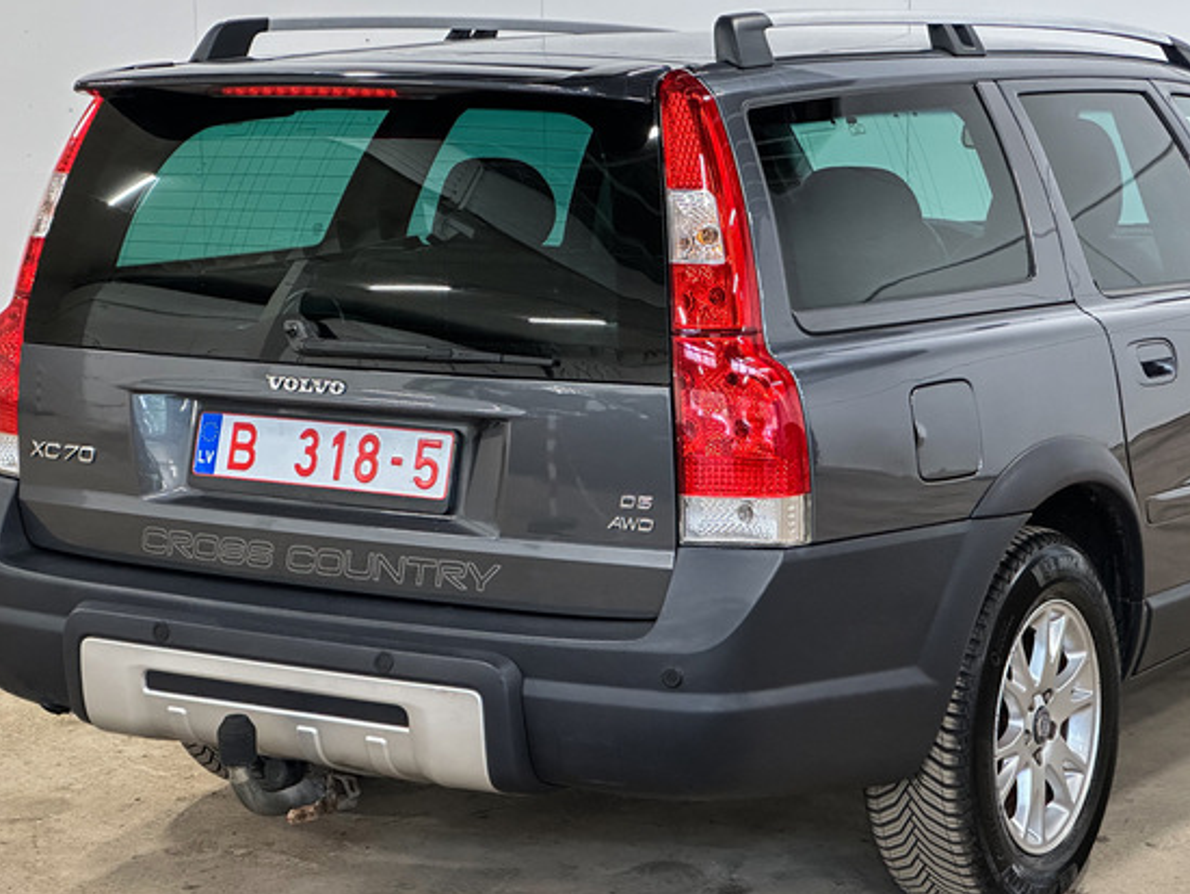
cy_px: 448
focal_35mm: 84
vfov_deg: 17.6
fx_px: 2889
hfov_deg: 23.3
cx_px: 545
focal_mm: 9
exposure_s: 1/34
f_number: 2.8
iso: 640
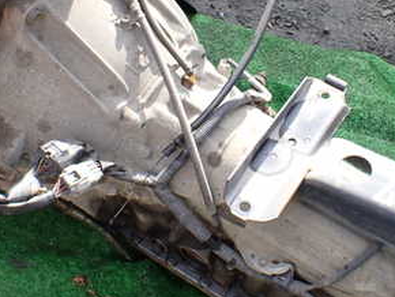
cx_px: 251
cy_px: 119
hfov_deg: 31.0
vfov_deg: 23.6
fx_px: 708
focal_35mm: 62
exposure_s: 1/200
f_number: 3.2
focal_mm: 5.4
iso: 100
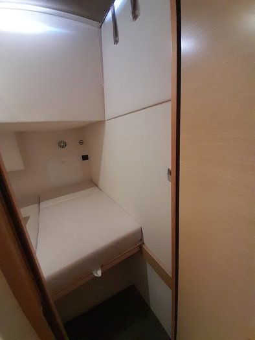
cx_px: 128
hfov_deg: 89.9
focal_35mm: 13
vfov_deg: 106.2
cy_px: 170
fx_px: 128
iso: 500
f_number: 2.2
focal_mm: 1.13
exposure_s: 1/20
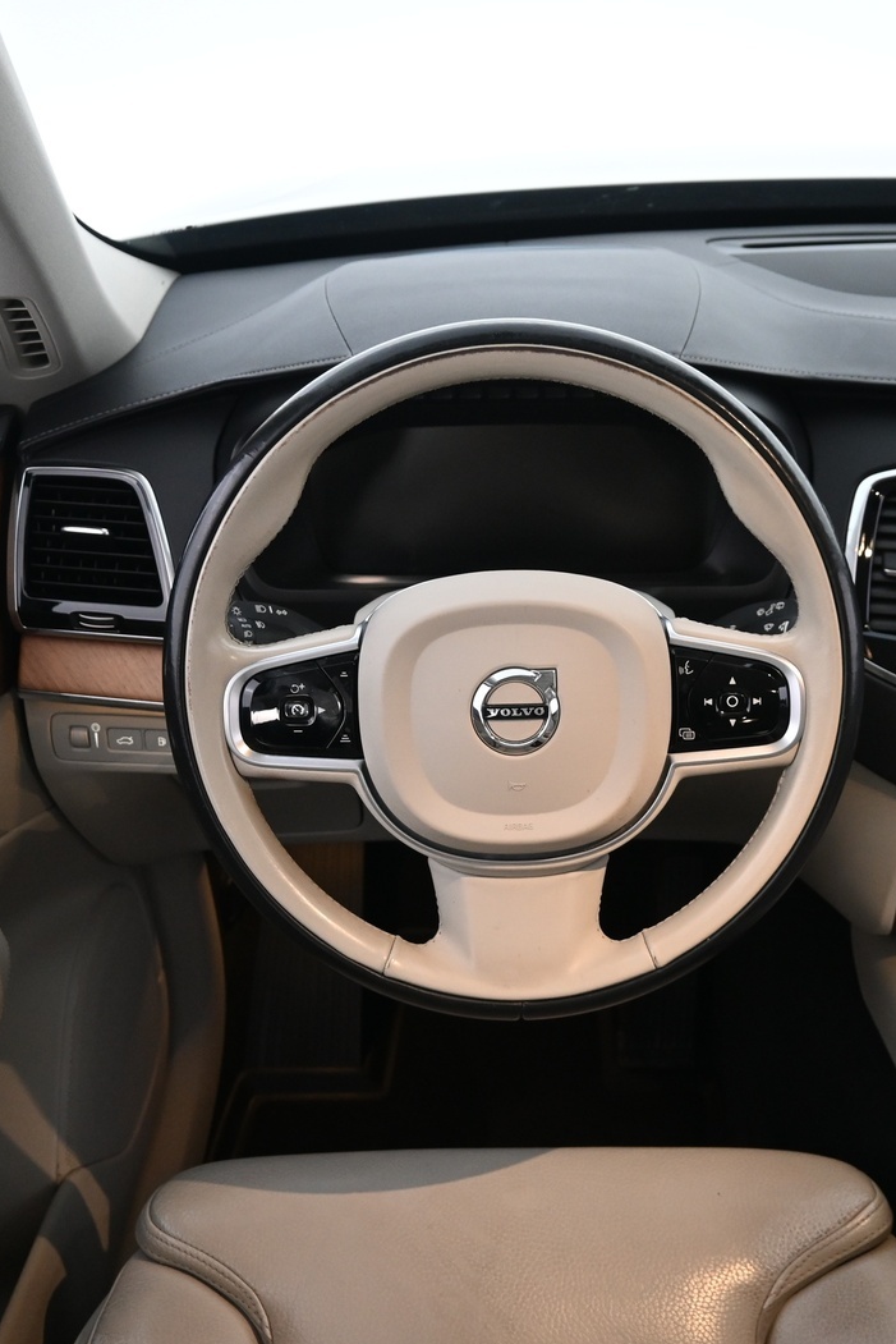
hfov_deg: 35.8
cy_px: 673
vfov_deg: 51.9
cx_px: 534
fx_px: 1381
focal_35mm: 37
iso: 1000
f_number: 3.5
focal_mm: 16
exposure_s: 1/25
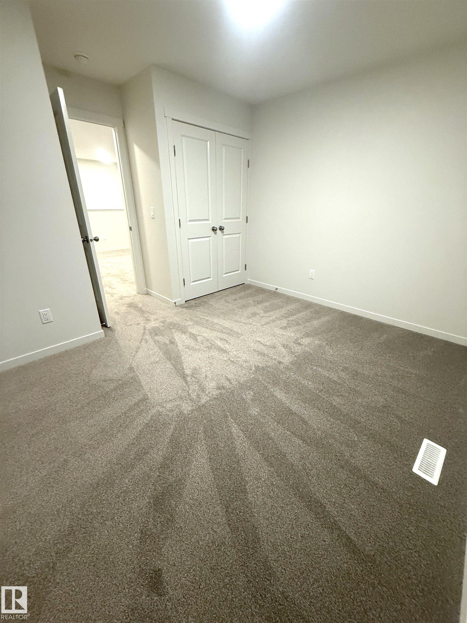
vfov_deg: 102.1
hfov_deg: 85.7
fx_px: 252
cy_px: 312
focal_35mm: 14
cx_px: 234
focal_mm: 2.22
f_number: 2.2
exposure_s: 1/60
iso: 500
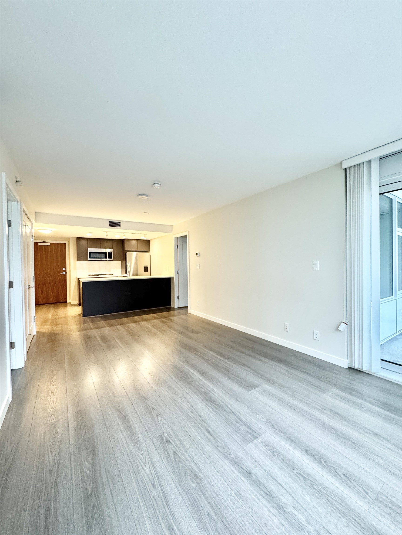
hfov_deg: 85.7
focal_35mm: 14
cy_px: 268
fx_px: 217
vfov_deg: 102.1
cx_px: 201
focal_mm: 2.22
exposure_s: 1/60
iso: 500
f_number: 2.2
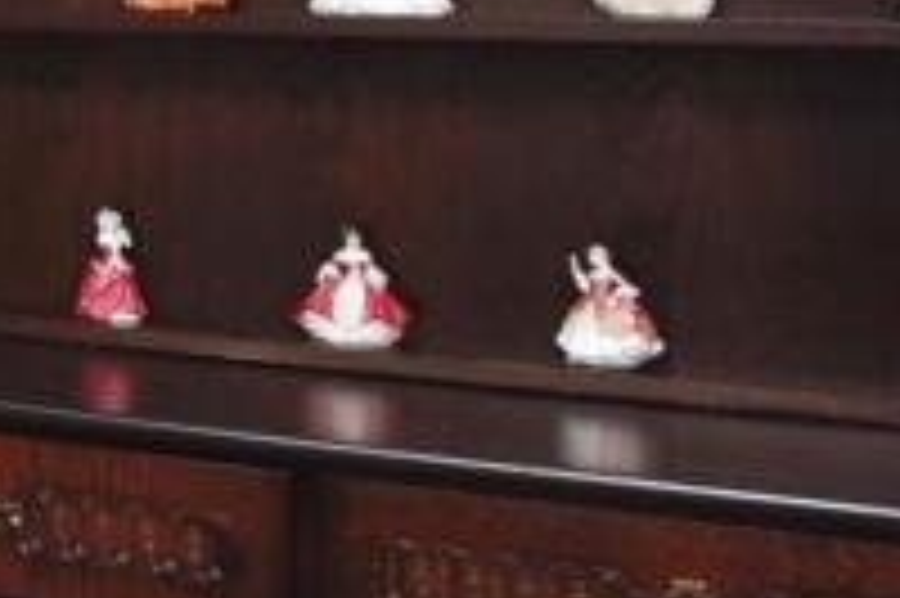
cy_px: 16
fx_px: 2048
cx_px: -1323
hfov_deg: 14.5
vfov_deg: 16.3
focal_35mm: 82
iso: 500
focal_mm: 16
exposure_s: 1/30
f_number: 7.1
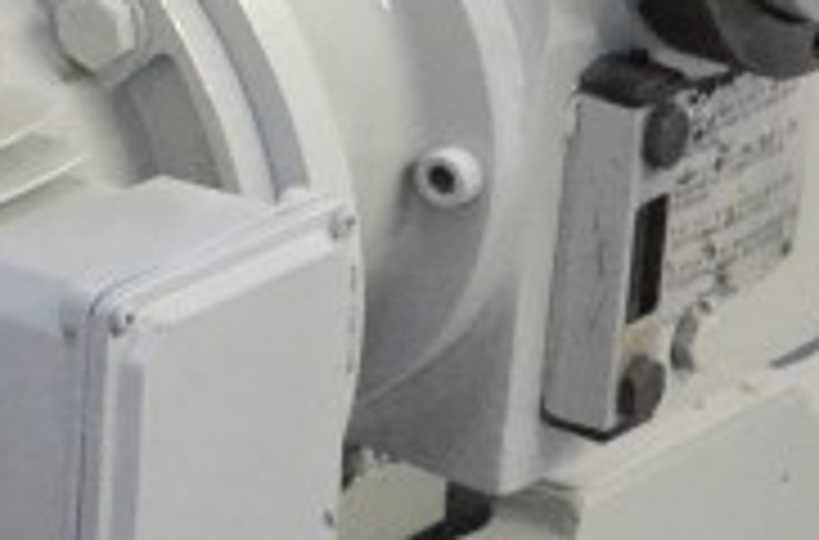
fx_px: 5691
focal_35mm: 251
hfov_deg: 7.7
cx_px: -1145
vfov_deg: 5.2
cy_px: -1030
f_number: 8
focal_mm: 28
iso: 6400
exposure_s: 1/250
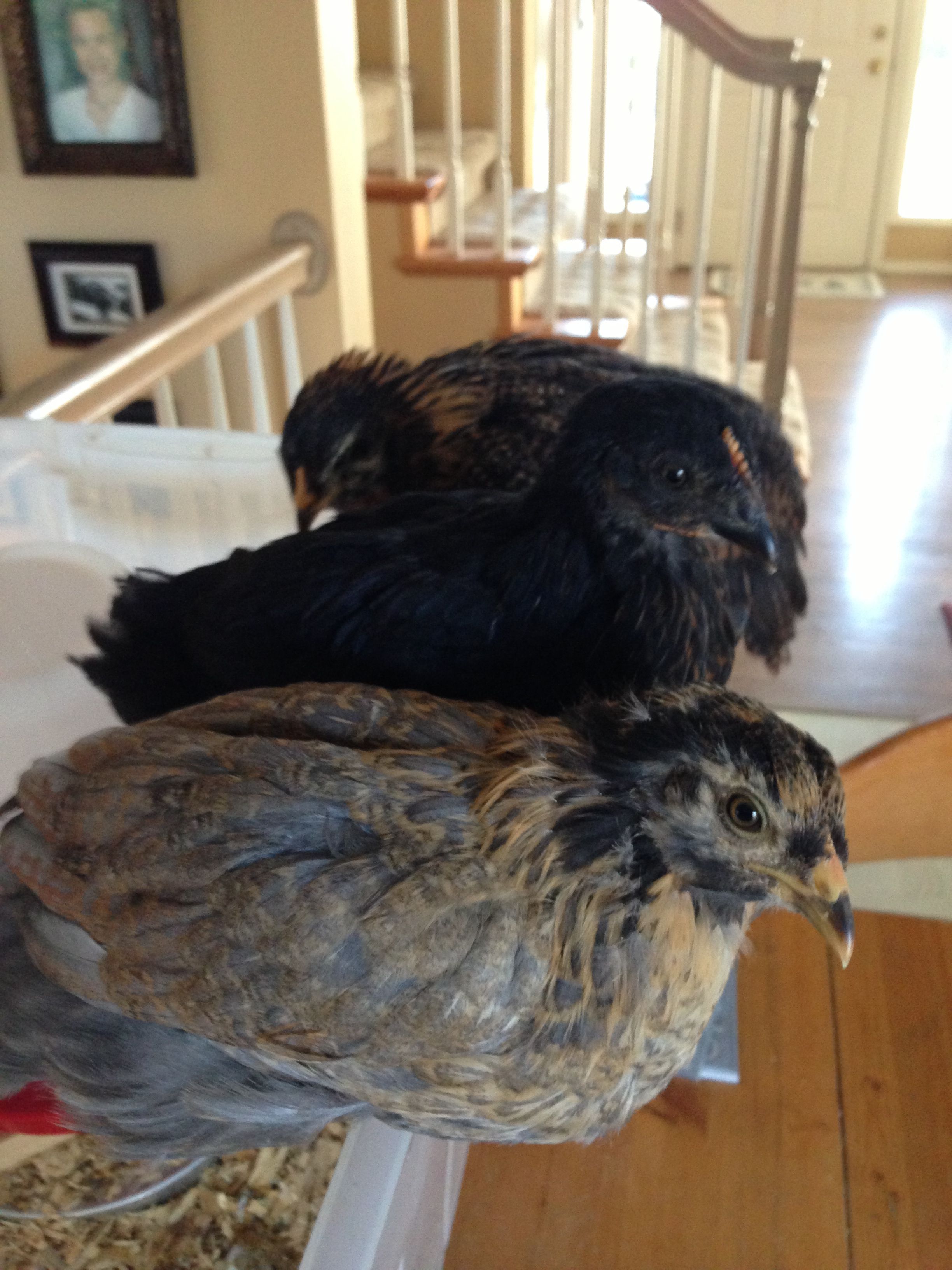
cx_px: 476
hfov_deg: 42.9
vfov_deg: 55.4
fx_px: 1210
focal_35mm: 33
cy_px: 635
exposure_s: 1/20
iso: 320
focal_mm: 4.13
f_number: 2.4
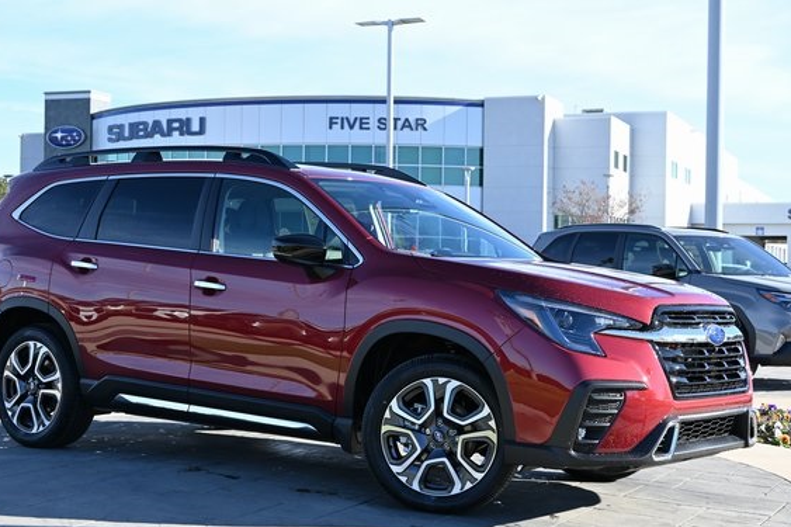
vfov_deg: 23.4
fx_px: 1274
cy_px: 276
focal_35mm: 58
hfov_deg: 34.4
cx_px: 344
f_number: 5.6
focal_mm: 34
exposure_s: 1/250
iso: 125
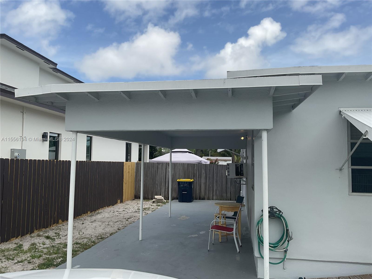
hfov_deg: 61.7
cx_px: 186
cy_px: 140
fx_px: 312
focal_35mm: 29
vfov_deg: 48.2
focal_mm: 3
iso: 16
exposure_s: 1/1984
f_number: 1.8
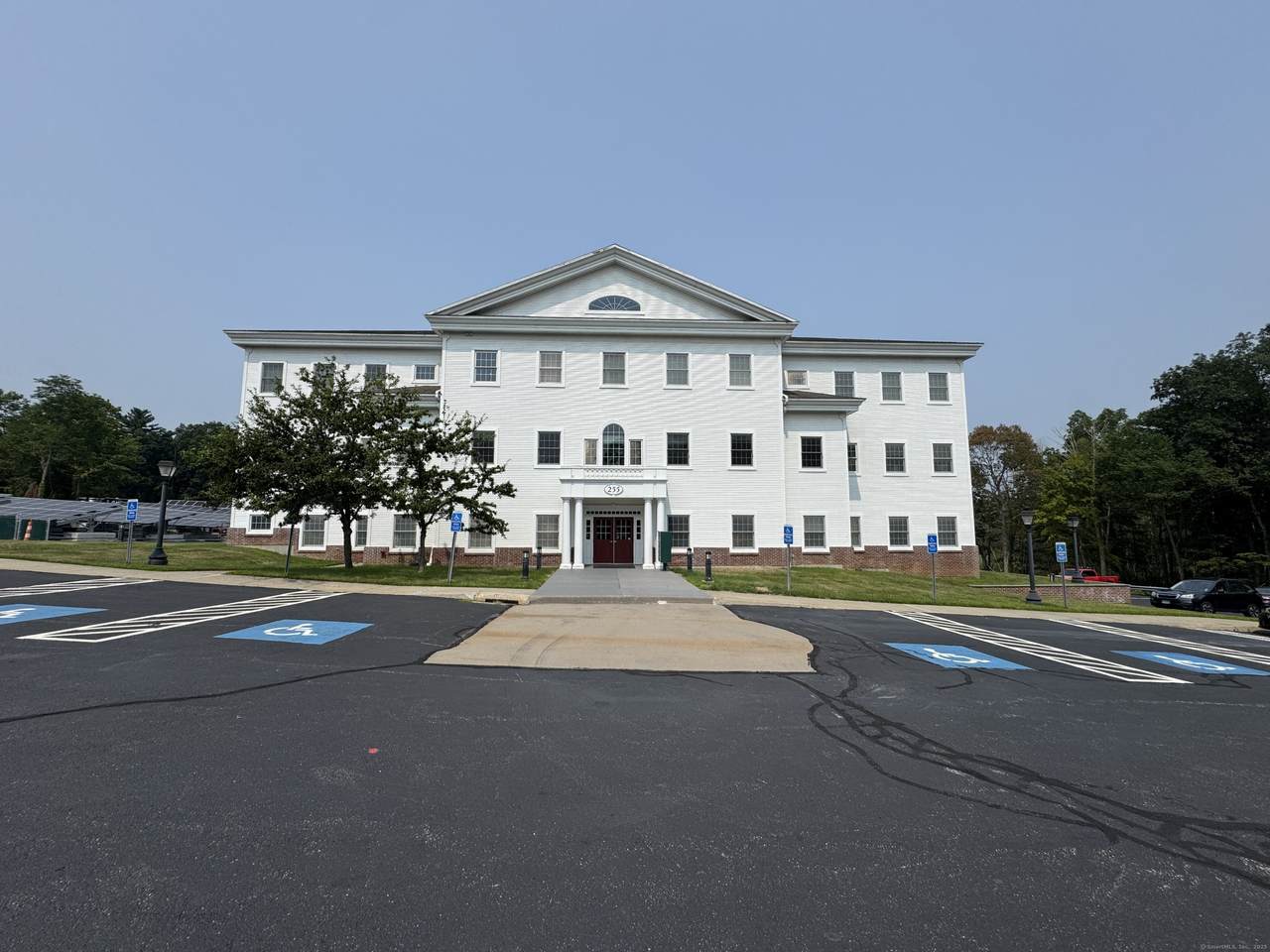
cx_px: 635
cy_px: 476
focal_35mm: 14
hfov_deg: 102.1
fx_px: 514
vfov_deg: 85.7
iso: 40
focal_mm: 2.22
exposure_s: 1/3717
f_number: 2.2
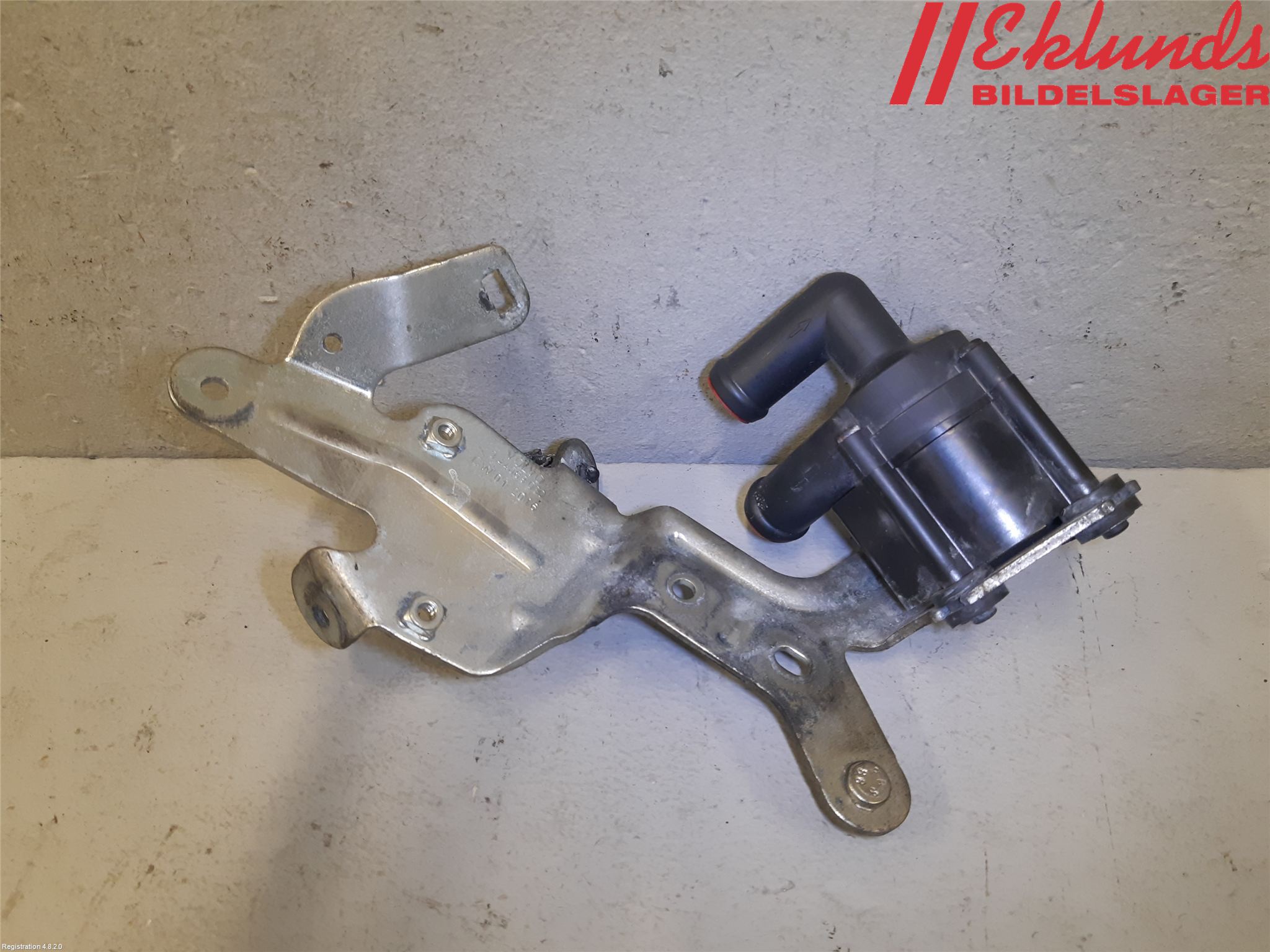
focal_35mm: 26
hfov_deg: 67.3
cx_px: 635
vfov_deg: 53.1
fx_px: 954
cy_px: 476
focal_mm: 3.93
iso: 100
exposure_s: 1/50
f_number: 1.7
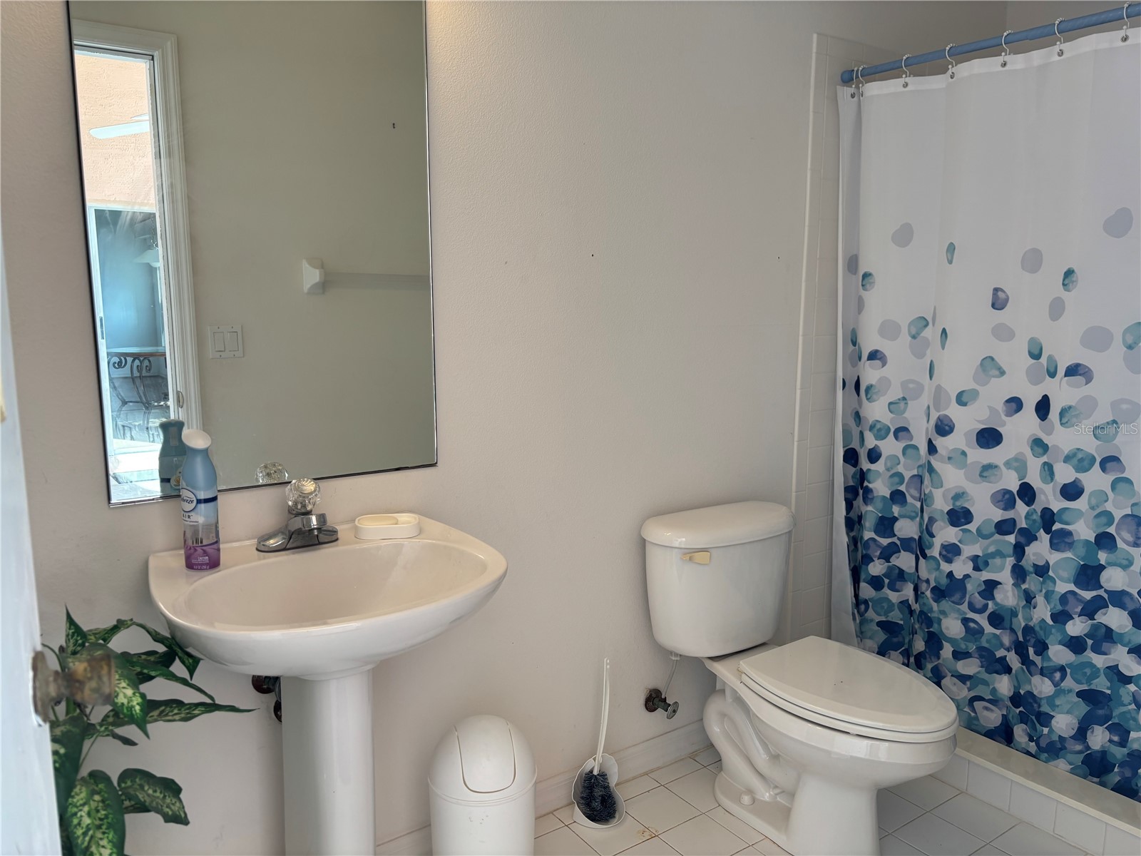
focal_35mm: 26
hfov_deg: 67.3
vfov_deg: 53.1
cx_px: 570
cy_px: 428
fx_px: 857
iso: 50
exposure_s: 1/120
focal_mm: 5.96
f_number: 1.6
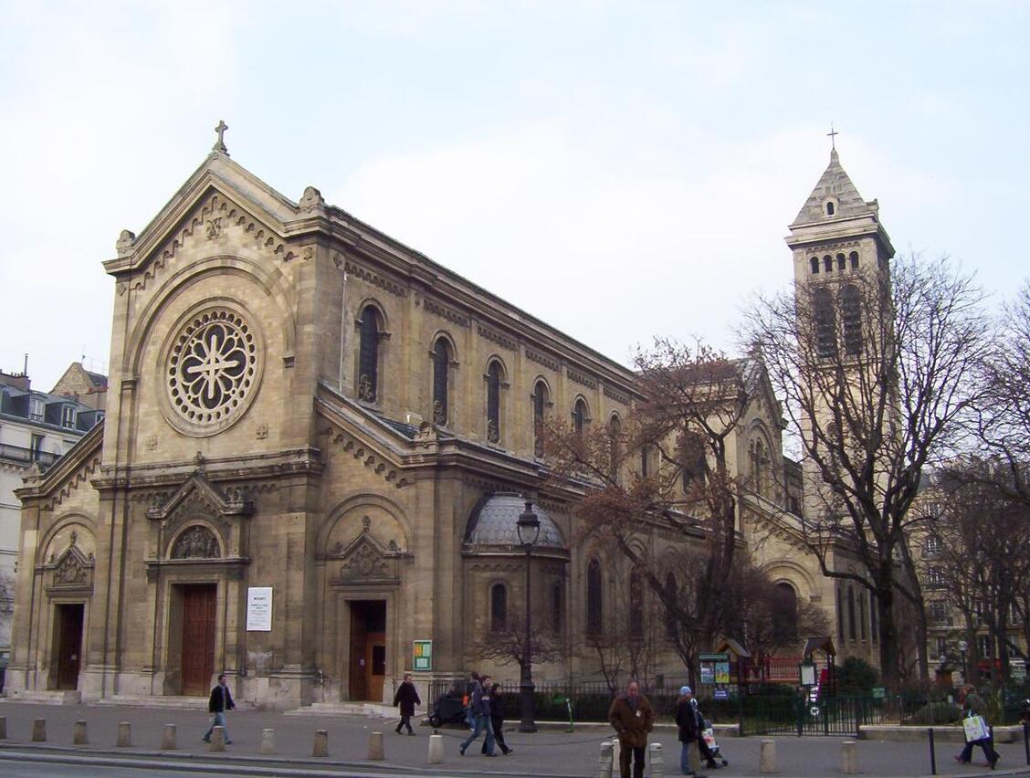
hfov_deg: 51.2
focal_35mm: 36
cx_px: 515
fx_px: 1074
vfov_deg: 39.8
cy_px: 389
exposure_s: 1/935
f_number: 2.76
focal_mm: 5.54
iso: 100
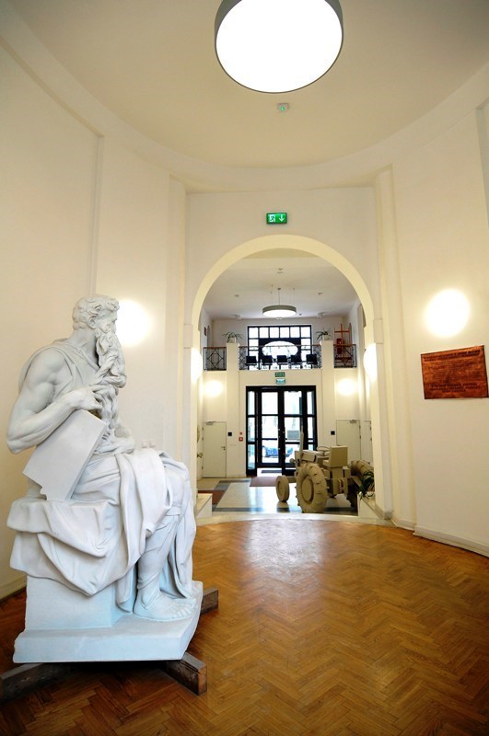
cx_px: 244
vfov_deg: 90.1
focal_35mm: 18
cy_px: 368
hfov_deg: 67.2
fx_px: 368
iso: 250
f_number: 4
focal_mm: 12
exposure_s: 1/50
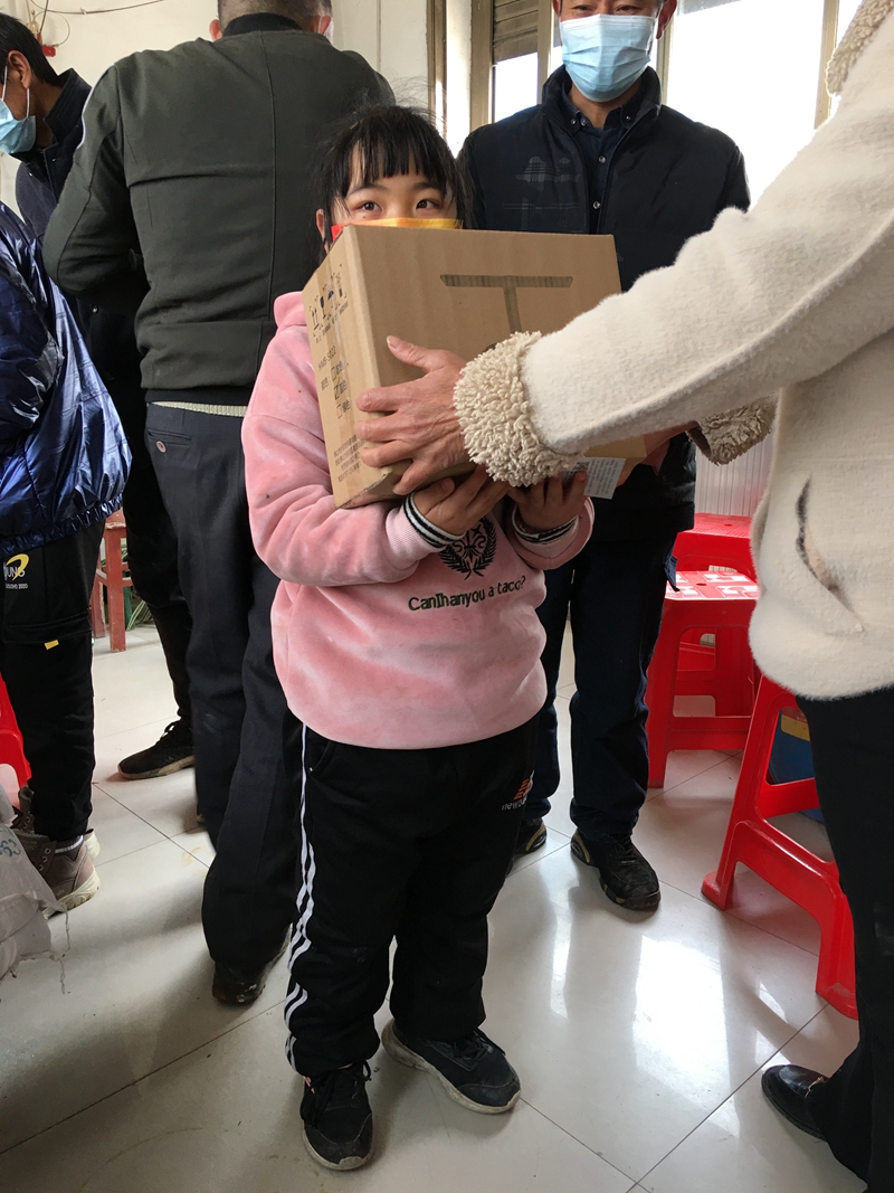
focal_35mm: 29
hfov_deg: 48.2
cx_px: 447
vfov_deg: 61.7
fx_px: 999
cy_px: 596
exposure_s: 1/33
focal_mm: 4.15
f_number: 2.2
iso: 40
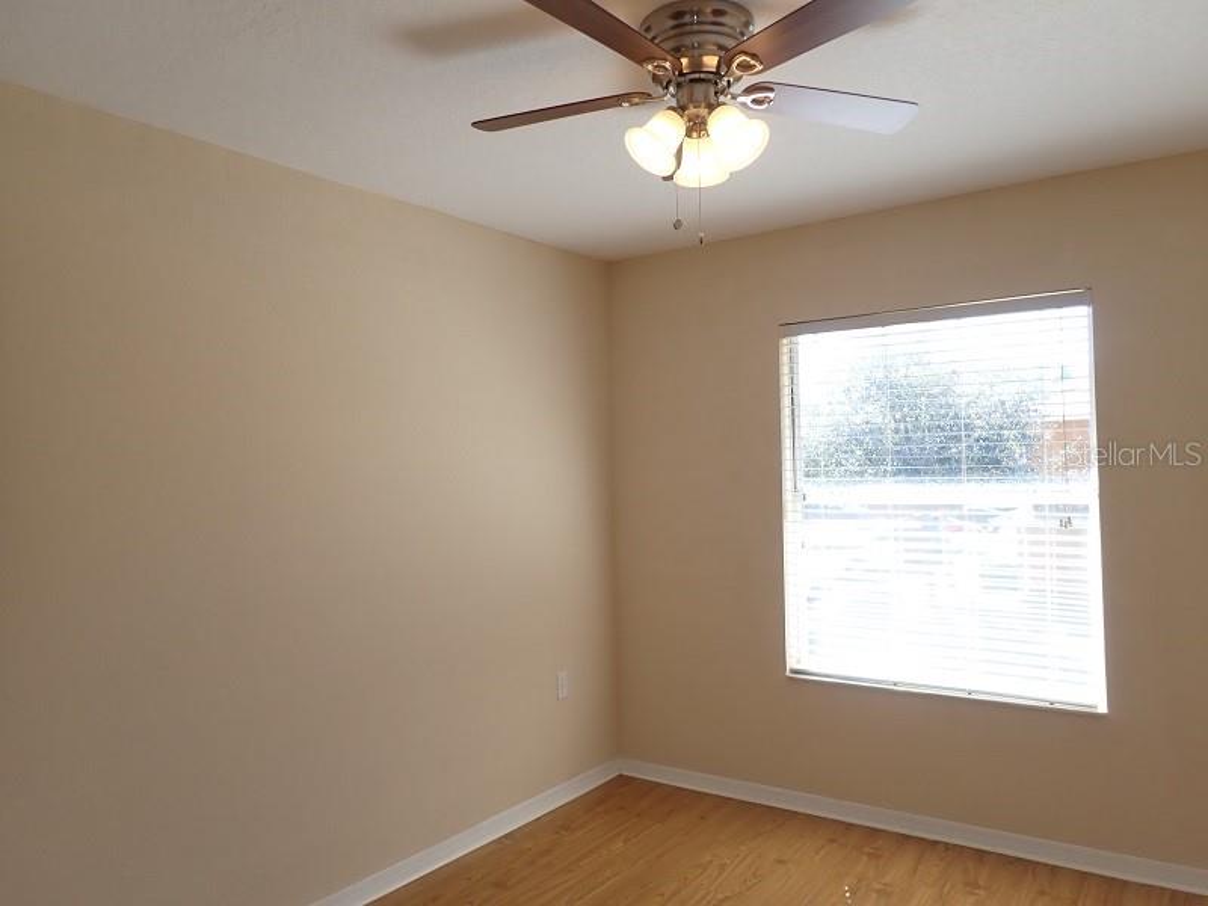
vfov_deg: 54.9
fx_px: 872
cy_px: 453
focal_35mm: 25
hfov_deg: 69.4
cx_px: 604
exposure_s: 1/100
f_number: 2.8
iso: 100
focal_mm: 4.5
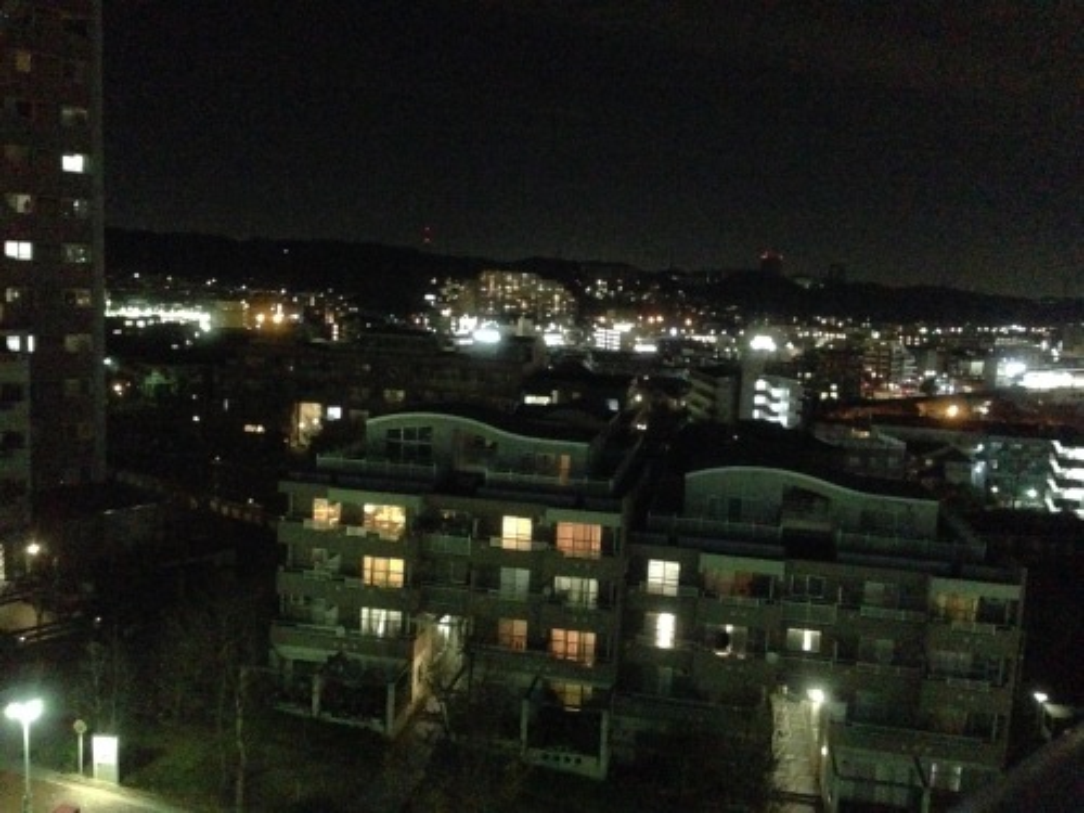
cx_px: 542
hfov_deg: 55.4
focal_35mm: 33
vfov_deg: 42.9
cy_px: 406
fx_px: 1033
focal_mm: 4.12
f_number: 2.4
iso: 2500
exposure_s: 1/15
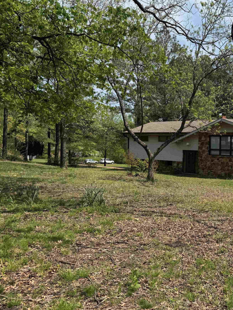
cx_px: 205
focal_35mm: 33
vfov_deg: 55.3
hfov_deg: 40.1
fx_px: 296
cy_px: 157
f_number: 1.78
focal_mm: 6.76
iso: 80
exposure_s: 1/3802
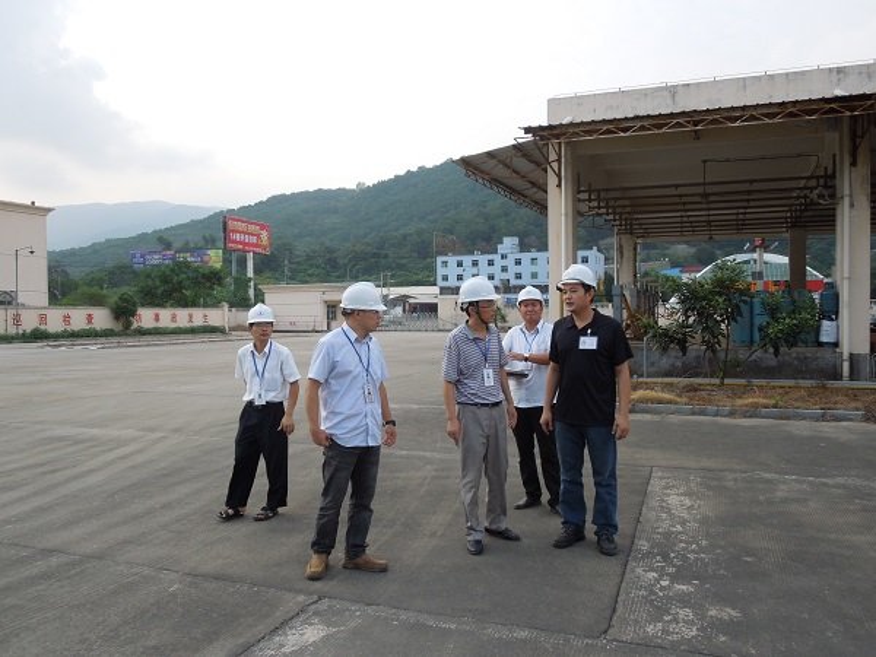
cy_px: 328
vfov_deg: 49.7
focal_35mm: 28
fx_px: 709
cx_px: 438
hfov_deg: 63.4
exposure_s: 1/320
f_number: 3.5
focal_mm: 5
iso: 100
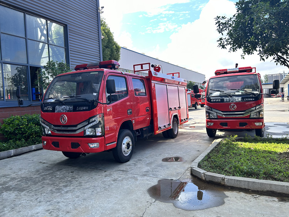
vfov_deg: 53.0
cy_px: 108
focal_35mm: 26
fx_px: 217
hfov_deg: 67.3
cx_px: 144
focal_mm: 5.7
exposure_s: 1/635
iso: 50
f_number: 1.5
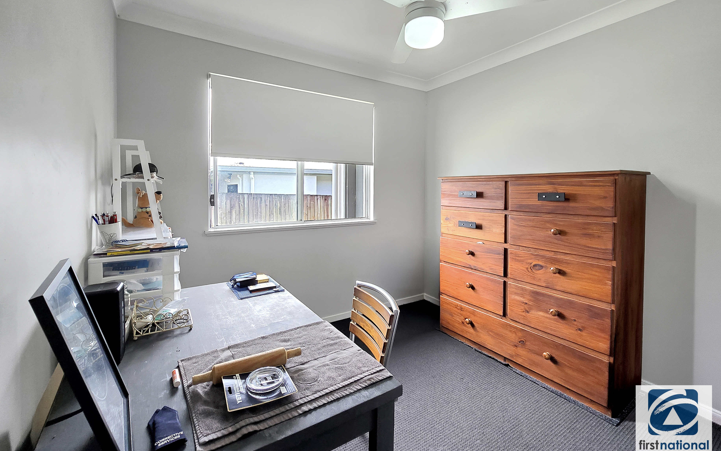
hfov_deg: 105.3
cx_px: 360
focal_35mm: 14
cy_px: 213
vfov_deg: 78.6
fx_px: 275
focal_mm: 2.2
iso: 80
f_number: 2.2
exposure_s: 1/50
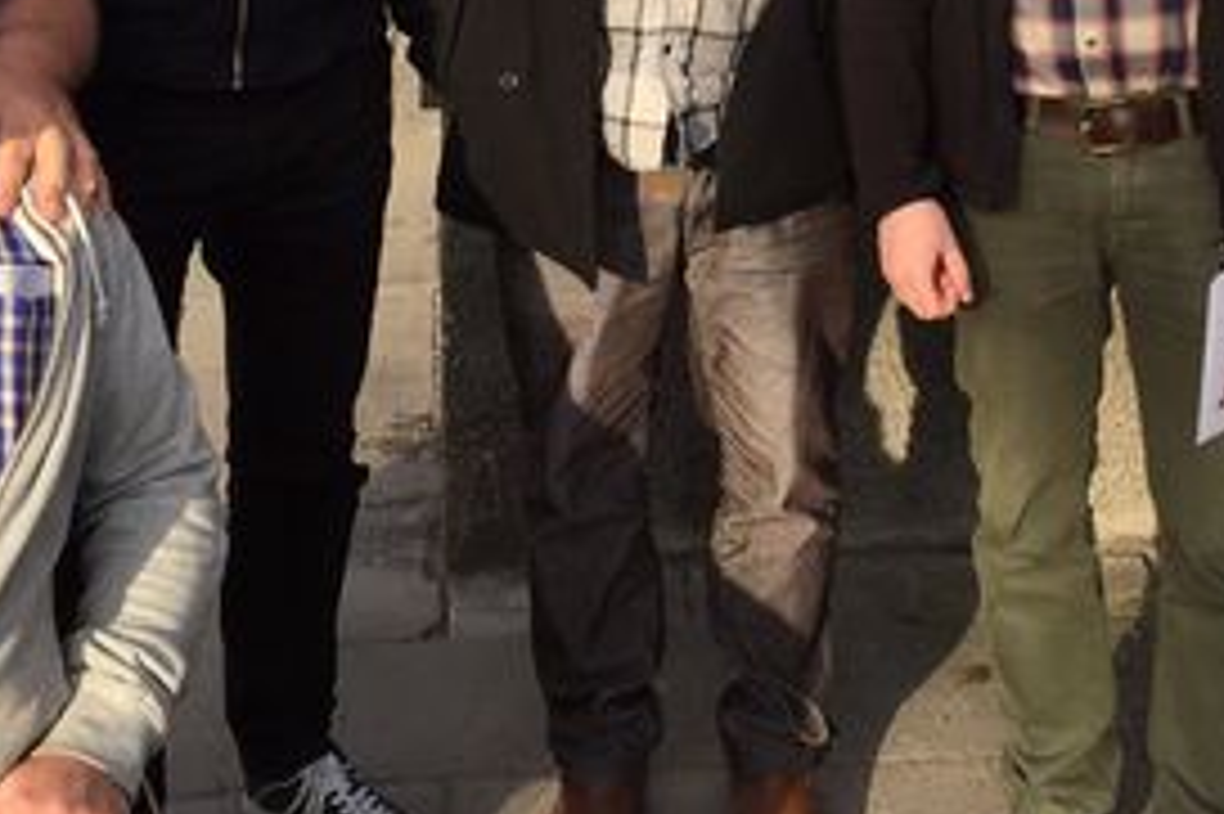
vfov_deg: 18.4
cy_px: -164
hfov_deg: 28.8
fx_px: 2378
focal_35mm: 70
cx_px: 729
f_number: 2.2
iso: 32
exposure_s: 1/581
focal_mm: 4.15
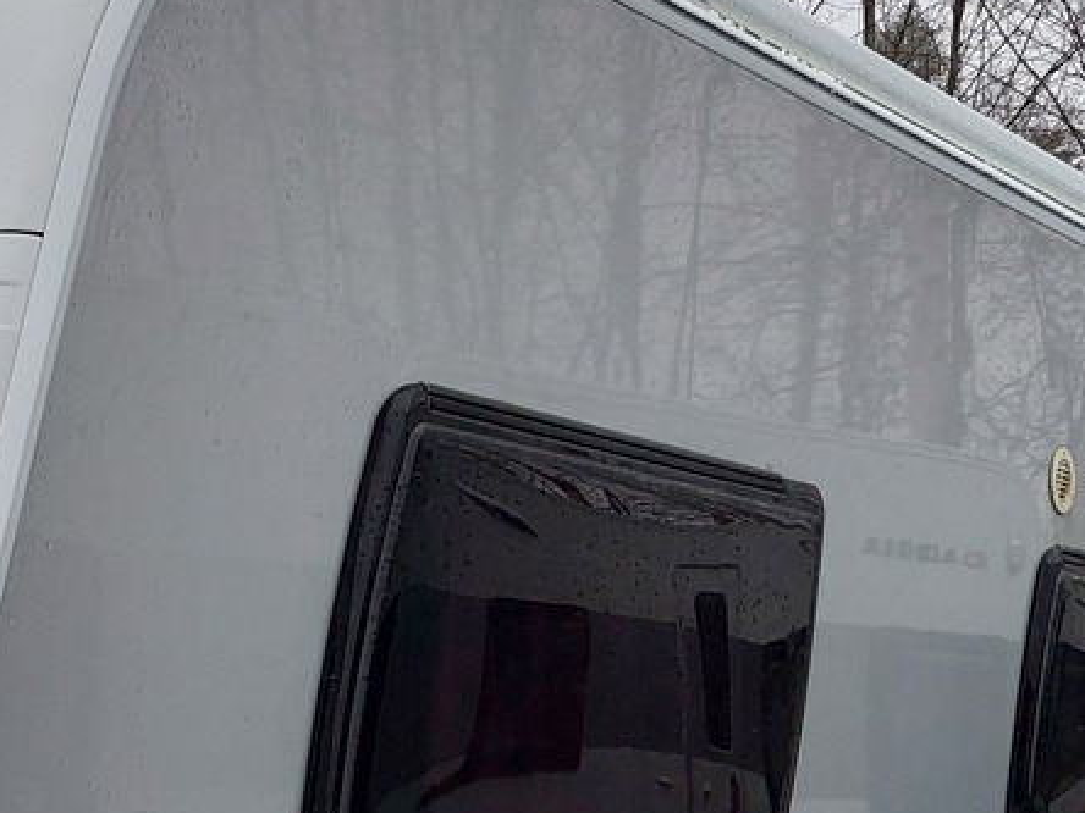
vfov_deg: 17.4
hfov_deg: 23.4
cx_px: 68
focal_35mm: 81
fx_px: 2539
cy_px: 957
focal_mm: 5.23
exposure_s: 1/50
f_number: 1.8
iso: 125
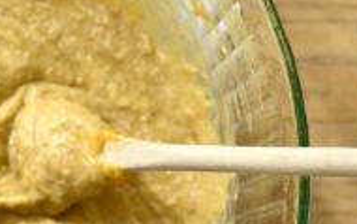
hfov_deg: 15.4
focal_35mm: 134
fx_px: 1305
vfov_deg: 9.6
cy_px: 318
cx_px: 44
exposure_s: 1/1133
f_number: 1.78
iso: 80
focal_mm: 6.86
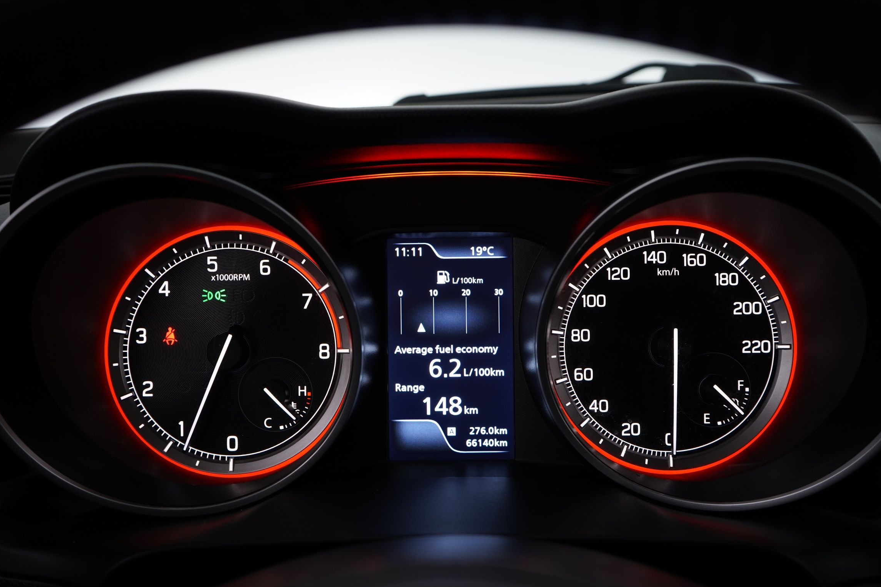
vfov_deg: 35.9
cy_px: 317
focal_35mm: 37
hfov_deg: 51.9
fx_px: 906
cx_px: 450
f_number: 5.6
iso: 800
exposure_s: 1/15
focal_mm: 34
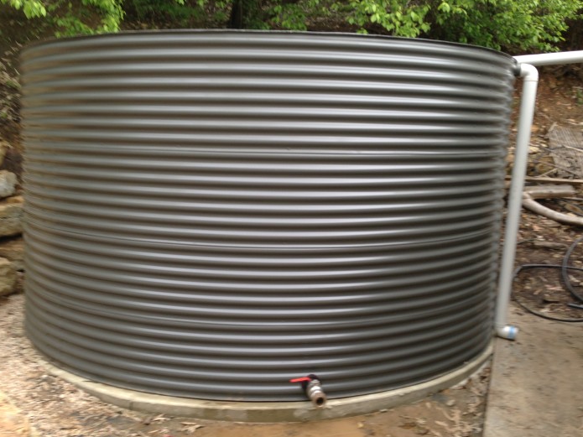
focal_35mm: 38
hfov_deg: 49.0
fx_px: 640
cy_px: 225
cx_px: 289
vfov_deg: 37.7
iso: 50
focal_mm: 4.13
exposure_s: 1/60
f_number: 2.4
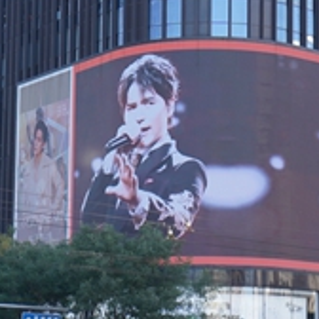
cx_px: 228
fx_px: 1480
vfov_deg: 12.3
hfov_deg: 12.3
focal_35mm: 142
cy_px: 212
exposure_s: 1/60
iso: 100
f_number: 4
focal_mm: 35
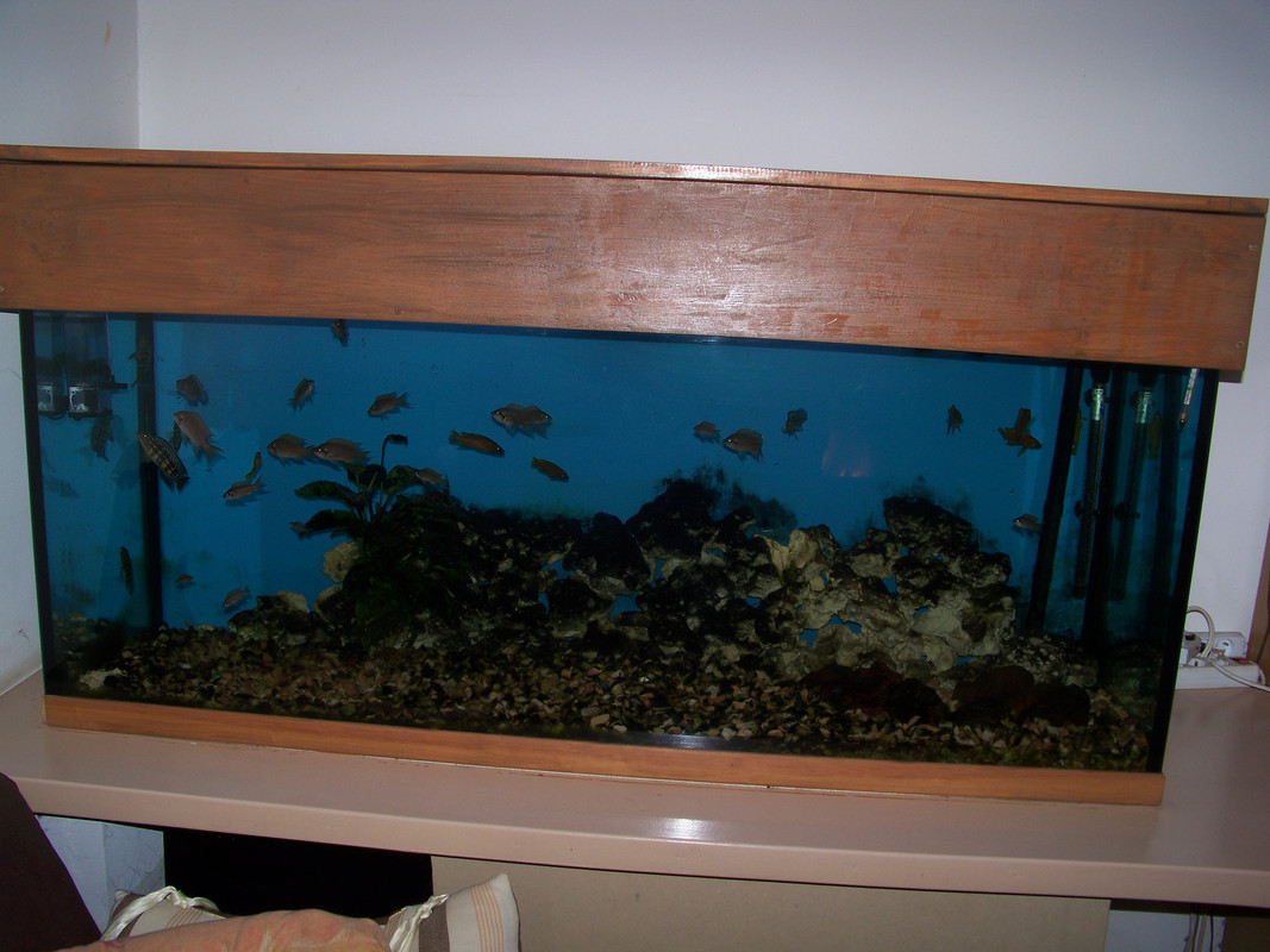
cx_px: 635
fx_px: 1211
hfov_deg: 55.4
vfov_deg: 42.9
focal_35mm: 33
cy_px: 476
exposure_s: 1/30
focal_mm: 5.85
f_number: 5.6
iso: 64
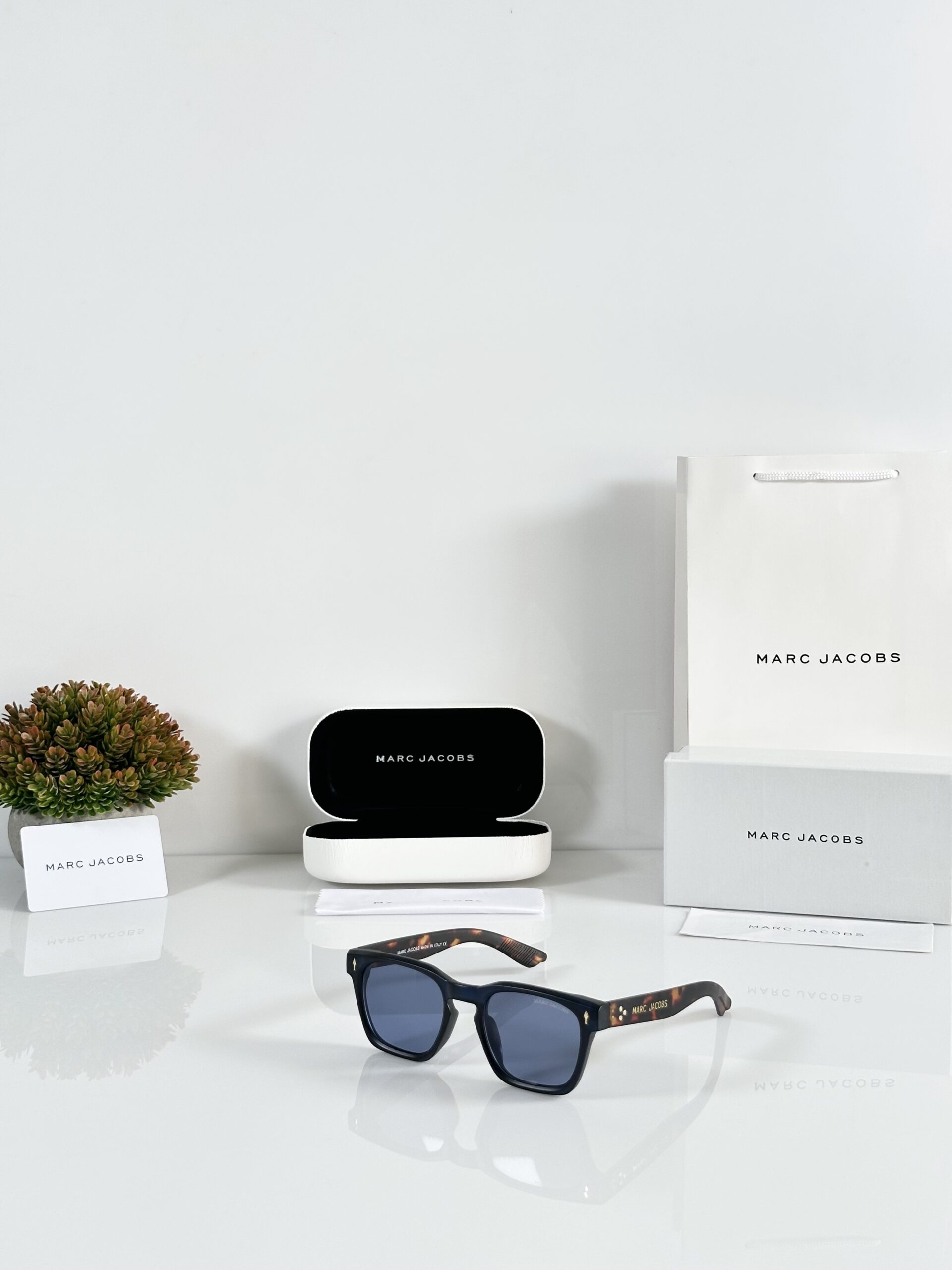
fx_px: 1760
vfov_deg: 39.7
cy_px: 635
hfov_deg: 30.3
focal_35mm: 48
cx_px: 476
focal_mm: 6.86
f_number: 1.78
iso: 64
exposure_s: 1/121
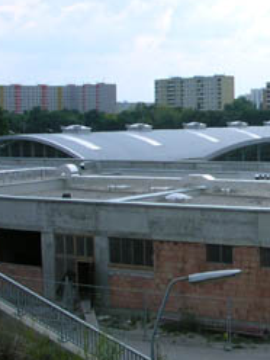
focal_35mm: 82
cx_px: 321
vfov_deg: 23.8
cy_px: 166
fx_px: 853
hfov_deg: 17.2
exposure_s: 1/475
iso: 100
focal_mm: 5.6
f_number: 4.5
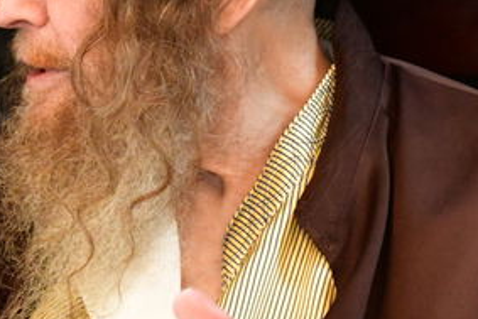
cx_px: -137
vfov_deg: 4.0
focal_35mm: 346
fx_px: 4596
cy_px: -146
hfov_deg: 5.9
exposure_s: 1/100
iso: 4000
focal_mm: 70
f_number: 5.6
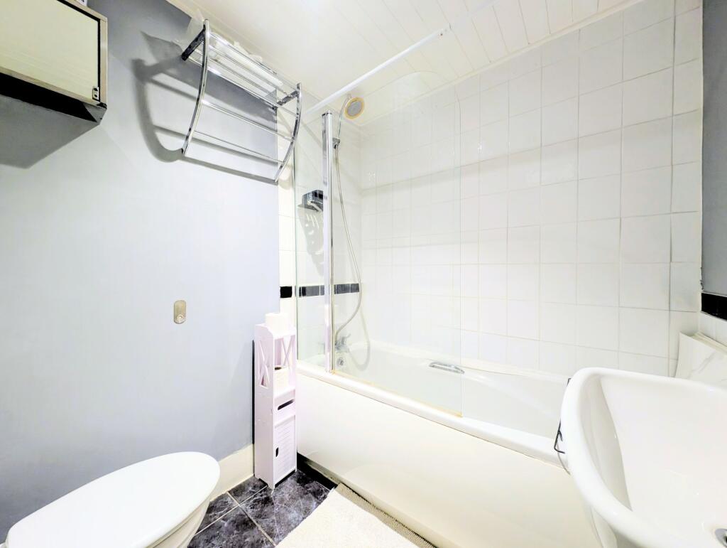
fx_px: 252
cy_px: 274
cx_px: 364
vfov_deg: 94.6
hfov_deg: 110.5
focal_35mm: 12
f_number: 1.95
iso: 271
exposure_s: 1/25
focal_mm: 2.23
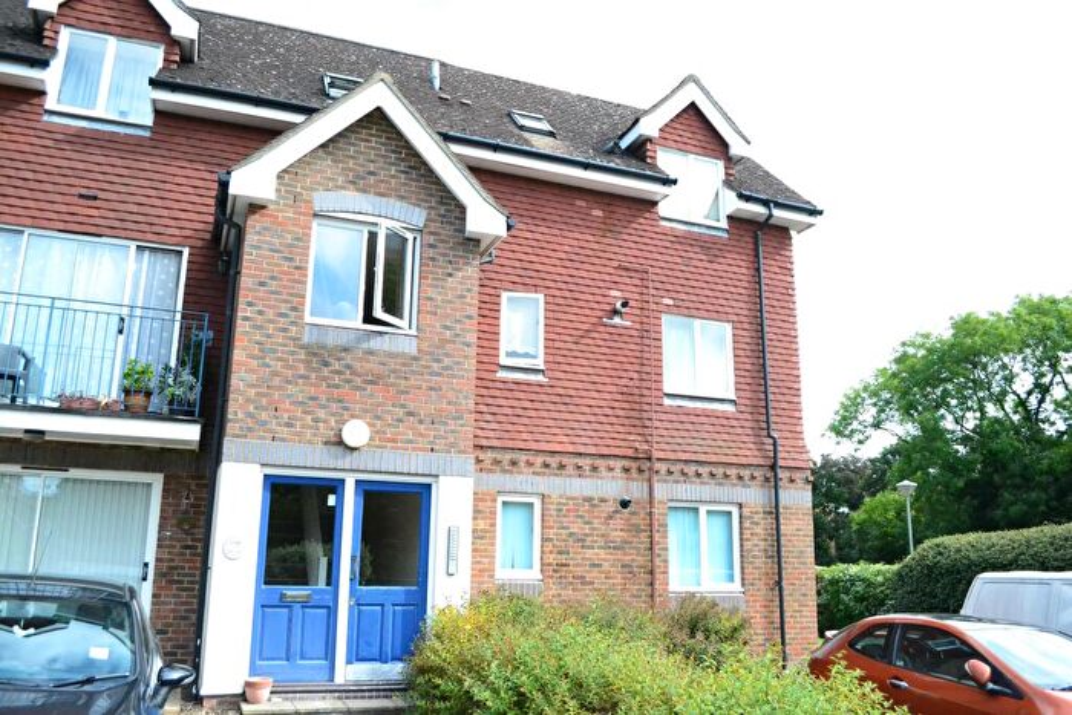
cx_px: 536
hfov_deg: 67.4
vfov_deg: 47.9
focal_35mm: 27
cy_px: 358
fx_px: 804
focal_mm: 18
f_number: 4.5
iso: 3200
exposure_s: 1/4000
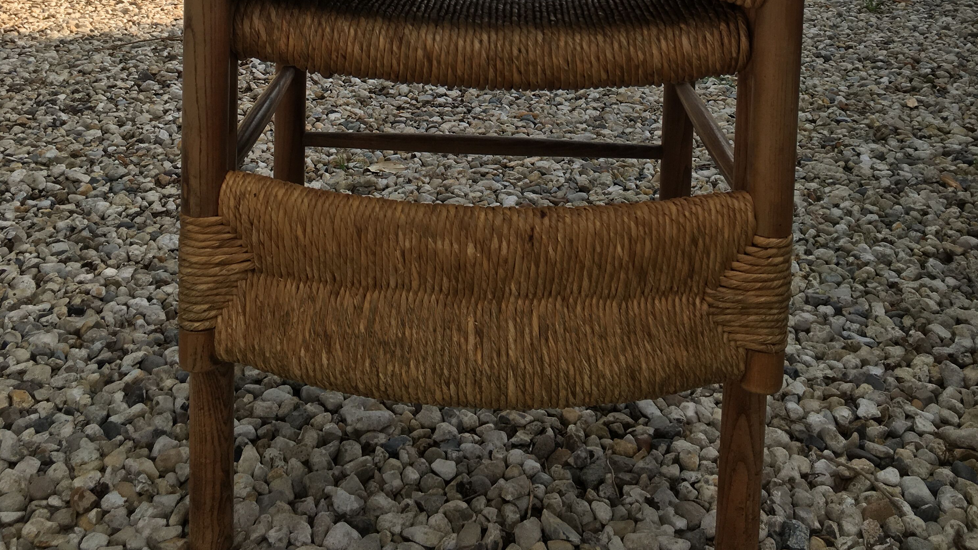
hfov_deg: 47.4
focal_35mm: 43
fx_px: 1115
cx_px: 482
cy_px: -112
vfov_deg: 25.0
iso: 25
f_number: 2.2
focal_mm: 4.15
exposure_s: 1/1099
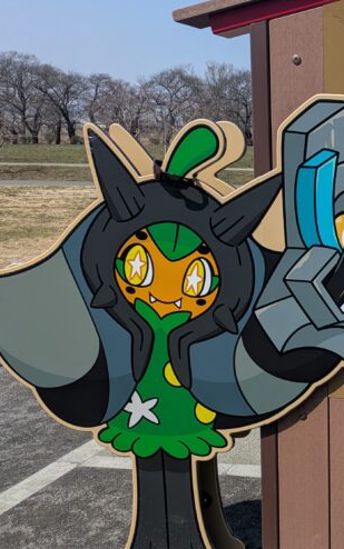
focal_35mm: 55
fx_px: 825
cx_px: 448
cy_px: 251
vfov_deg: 36.9
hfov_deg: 21.3
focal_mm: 5.43
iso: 45
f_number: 1.89
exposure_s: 1/3378
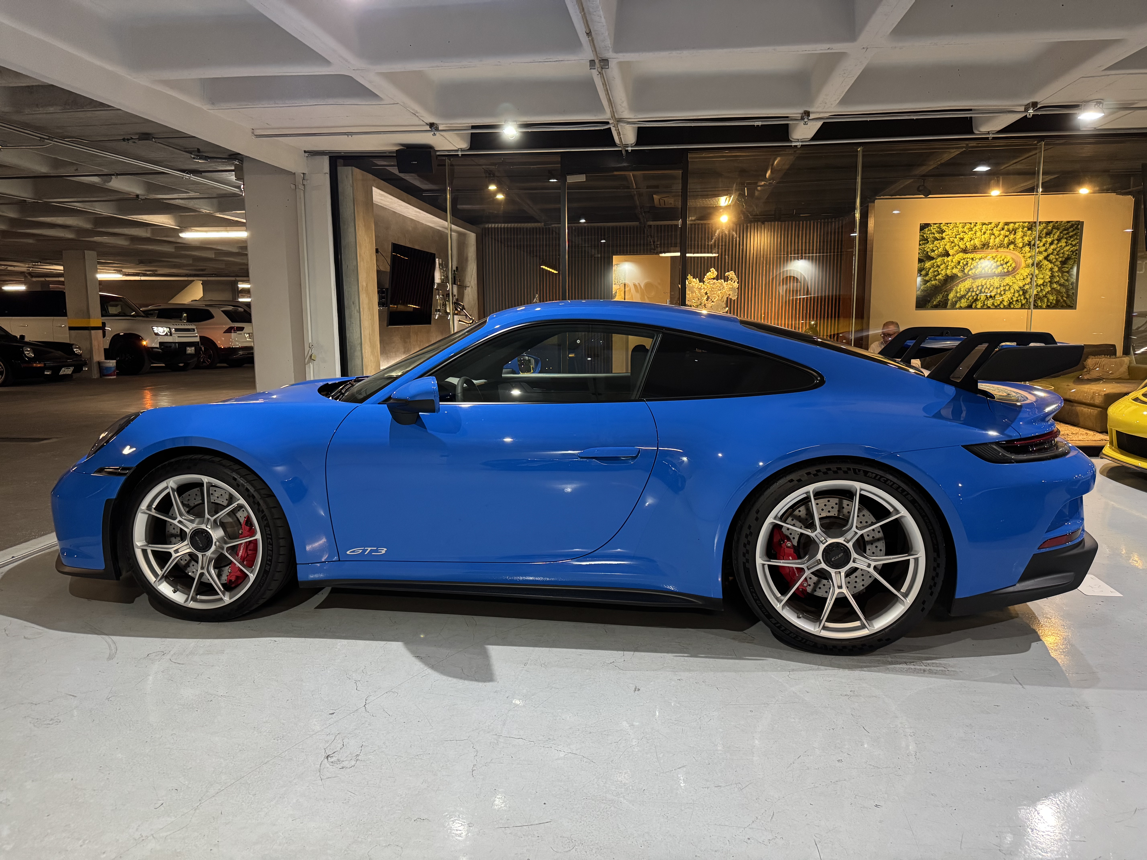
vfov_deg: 56.8
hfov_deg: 71.6
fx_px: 795
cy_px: 430
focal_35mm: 24
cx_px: 574
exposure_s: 1/60
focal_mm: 6.76
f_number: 1.78
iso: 500
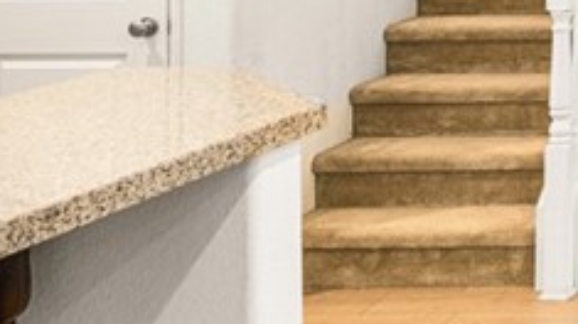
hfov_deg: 18.7
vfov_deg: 13.5
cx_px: 1075
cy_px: -167
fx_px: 1291
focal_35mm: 84
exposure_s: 1/4
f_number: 6.3
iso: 100
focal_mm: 18.5
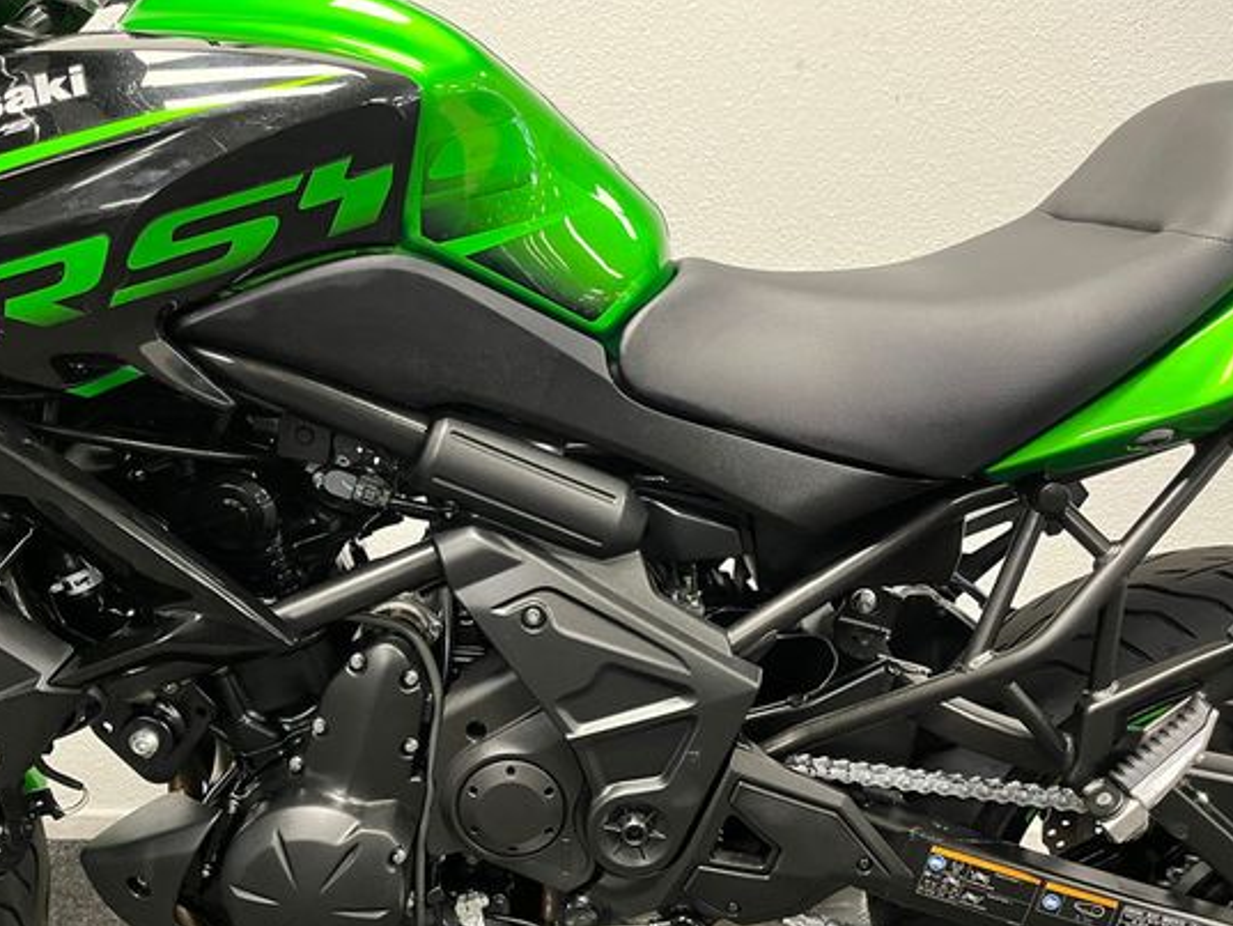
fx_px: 1104
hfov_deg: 58.2
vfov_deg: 45.4
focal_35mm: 31
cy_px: 494
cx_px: 540
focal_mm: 5.1
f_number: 1.6
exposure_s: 1/50
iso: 500
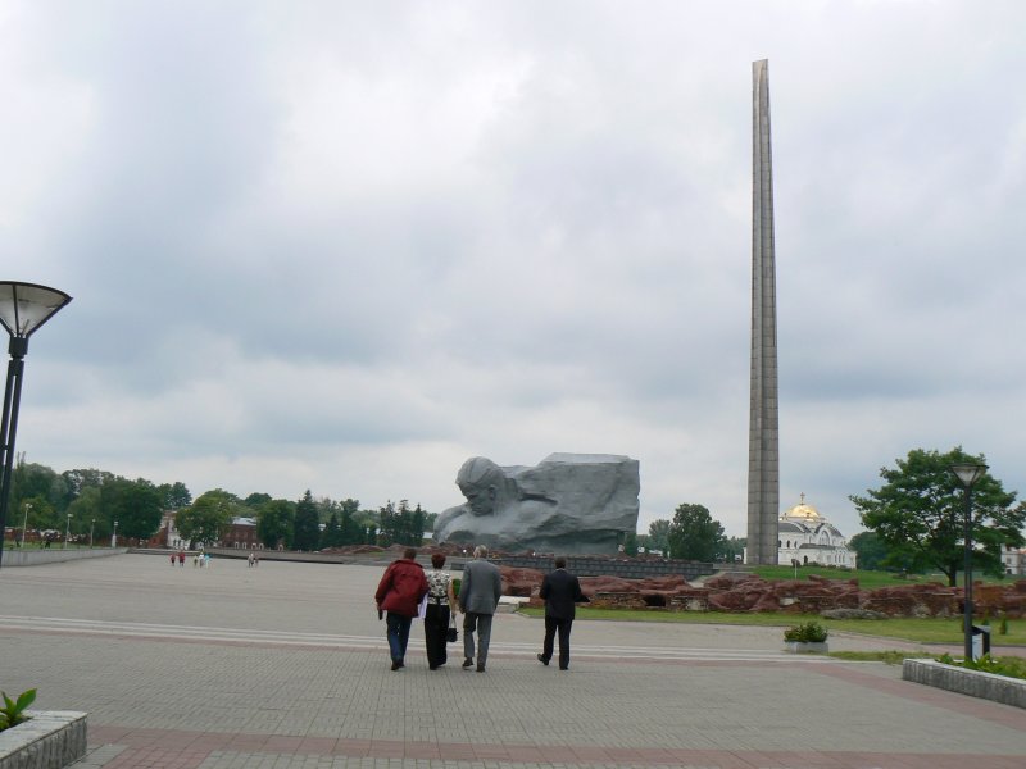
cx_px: 513
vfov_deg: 39.7
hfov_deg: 51.4
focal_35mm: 36
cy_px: 384
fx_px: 1067
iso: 80
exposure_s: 1/250
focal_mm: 6
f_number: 5.6
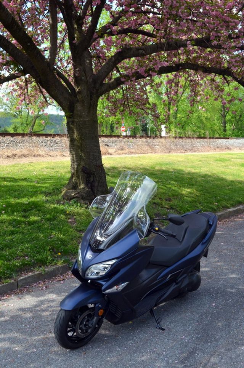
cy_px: 184
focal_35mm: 42
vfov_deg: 46.5
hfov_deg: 31.8
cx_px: 122
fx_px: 429
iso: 200
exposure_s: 1/200
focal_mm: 28
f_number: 7.1
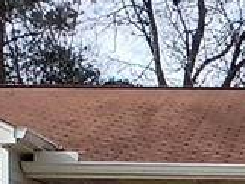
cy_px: 332
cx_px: 362
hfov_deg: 16.6
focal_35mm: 108
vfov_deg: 12.5
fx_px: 765
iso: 50
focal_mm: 1.4
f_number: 2.2
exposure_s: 1/967
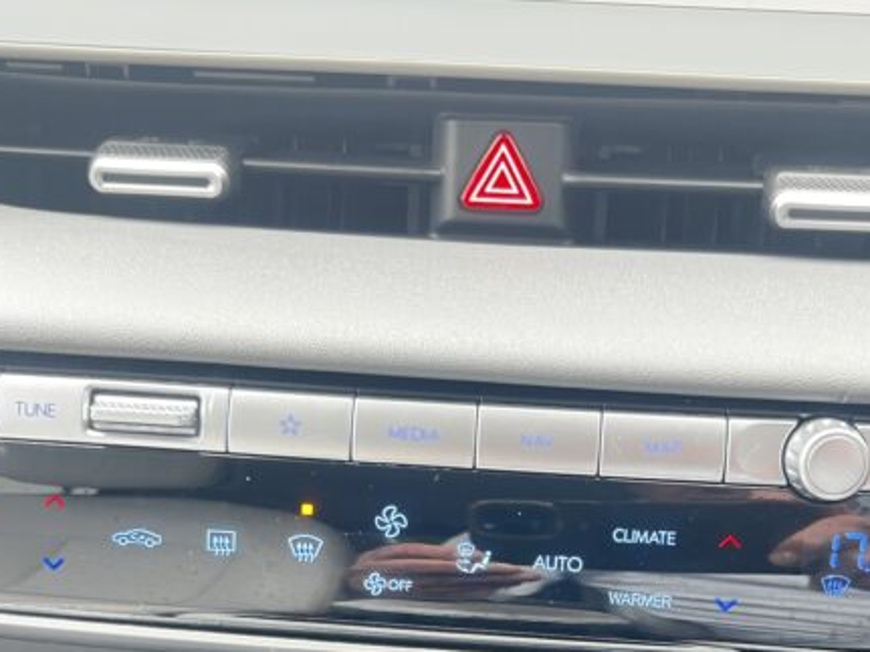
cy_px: 586
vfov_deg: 29.0
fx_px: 1206
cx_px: 484
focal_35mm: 48
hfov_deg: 39.6
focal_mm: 5.7
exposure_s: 1/65
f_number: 1.5
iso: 125
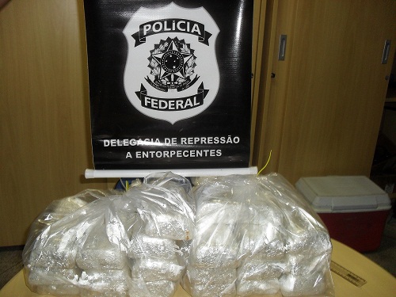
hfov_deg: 52.6
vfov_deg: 40.7
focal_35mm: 35
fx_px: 400
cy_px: 148
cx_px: 198
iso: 200
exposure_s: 1/45
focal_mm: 6.3
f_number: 3.2
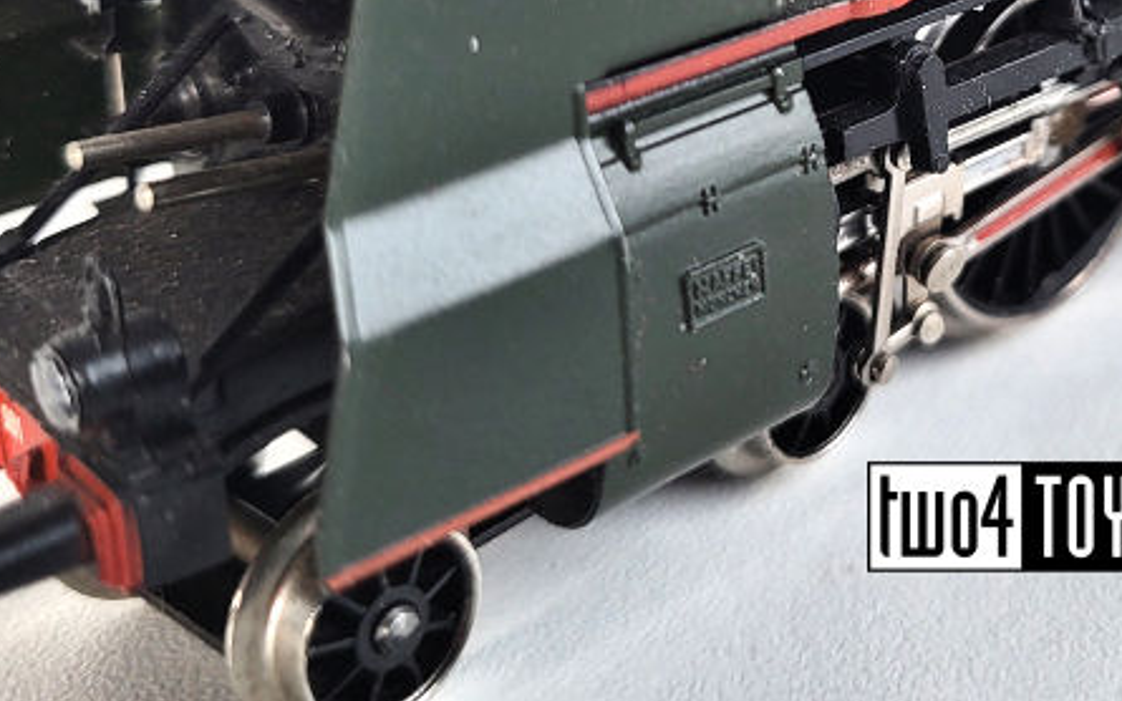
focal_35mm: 62
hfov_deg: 31.8
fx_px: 1896
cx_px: 958
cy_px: -48
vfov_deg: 20.1
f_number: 1.8
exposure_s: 1/100
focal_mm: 5.4
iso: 100
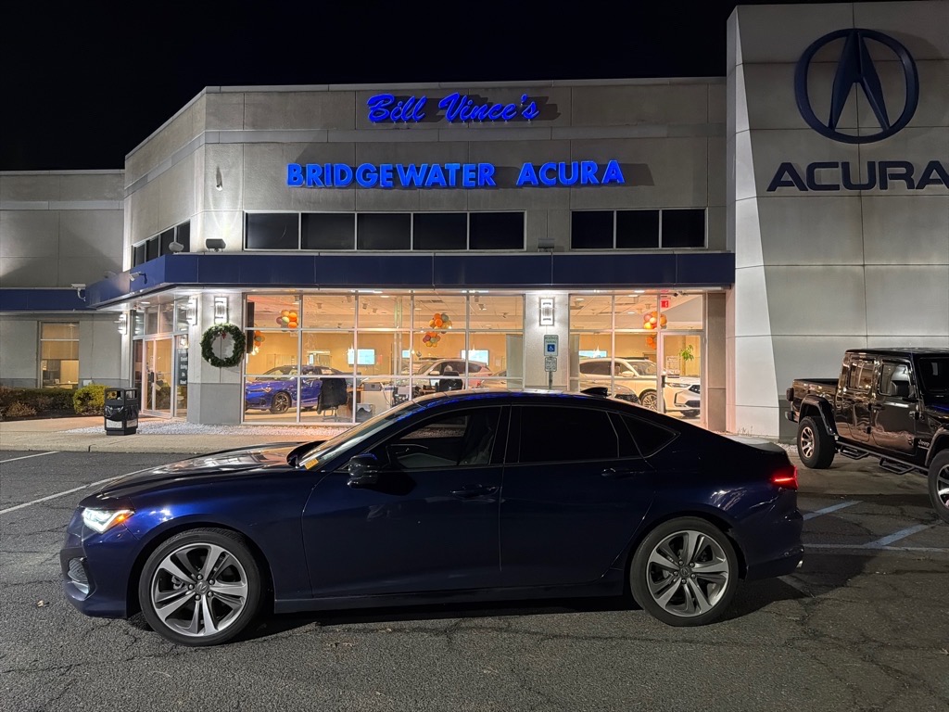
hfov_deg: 71.6
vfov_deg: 56.8
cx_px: 474
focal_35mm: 24
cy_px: 356
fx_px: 658
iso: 800
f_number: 1.78
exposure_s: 1/60
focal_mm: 6.76
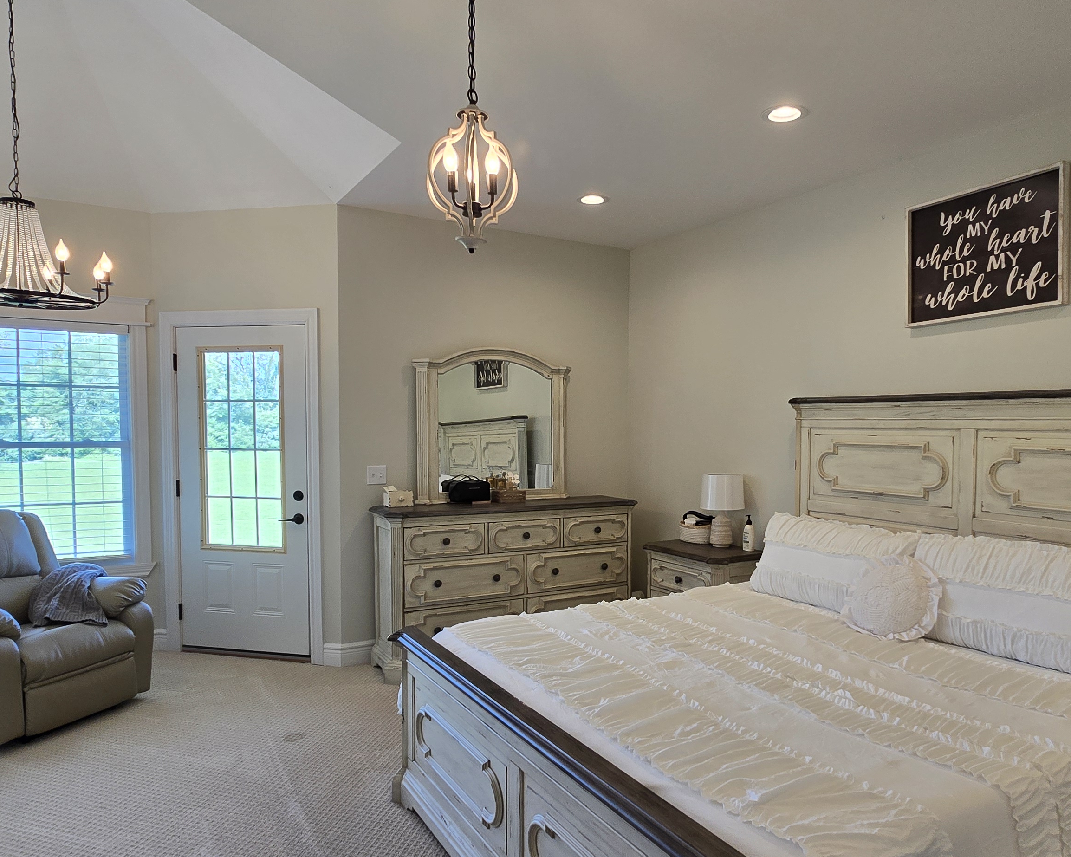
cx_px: 607
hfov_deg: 74.7
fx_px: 697
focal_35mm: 22
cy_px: 468
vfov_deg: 63.0
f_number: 2.2
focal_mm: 2.2
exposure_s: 1/120
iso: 64
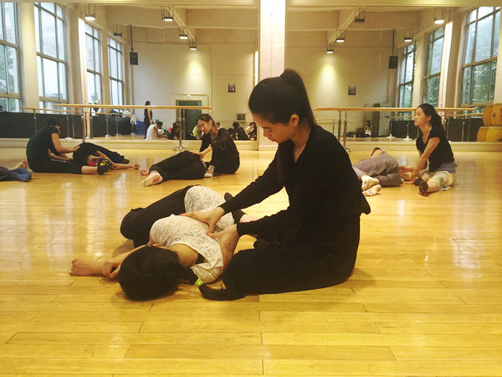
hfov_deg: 61.7
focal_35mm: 29
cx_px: 251
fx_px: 421
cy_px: 188
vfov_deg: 48.2
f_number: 2.2
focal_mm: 4.15
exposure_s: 1/33
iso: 250
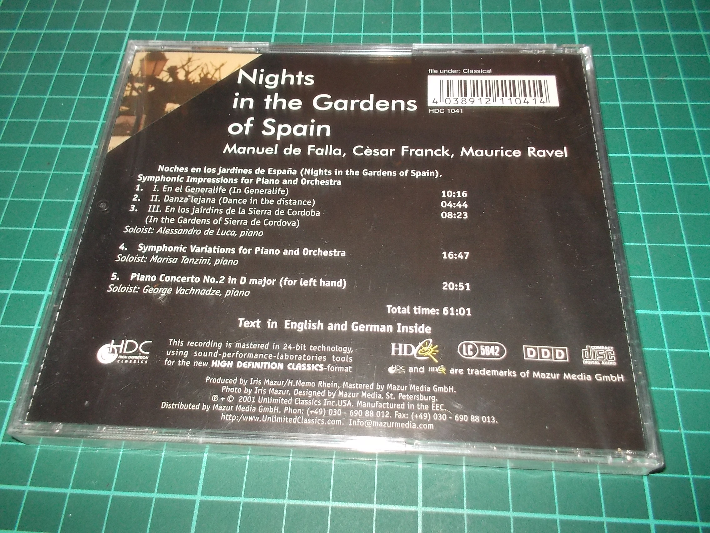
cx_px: 355
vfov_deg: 48.2
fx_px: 595
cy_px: 266
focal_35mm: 29
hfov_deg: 61.7
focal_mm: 4.1
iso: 200
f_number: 3.3
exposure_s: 1/30
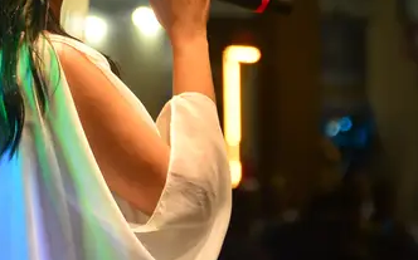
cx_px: 93
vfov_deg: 3.3
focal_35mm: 396
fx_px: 4508
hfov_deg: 5.3
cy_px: -52
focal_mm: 150
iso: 1100
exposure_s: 1/90
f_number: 5.6
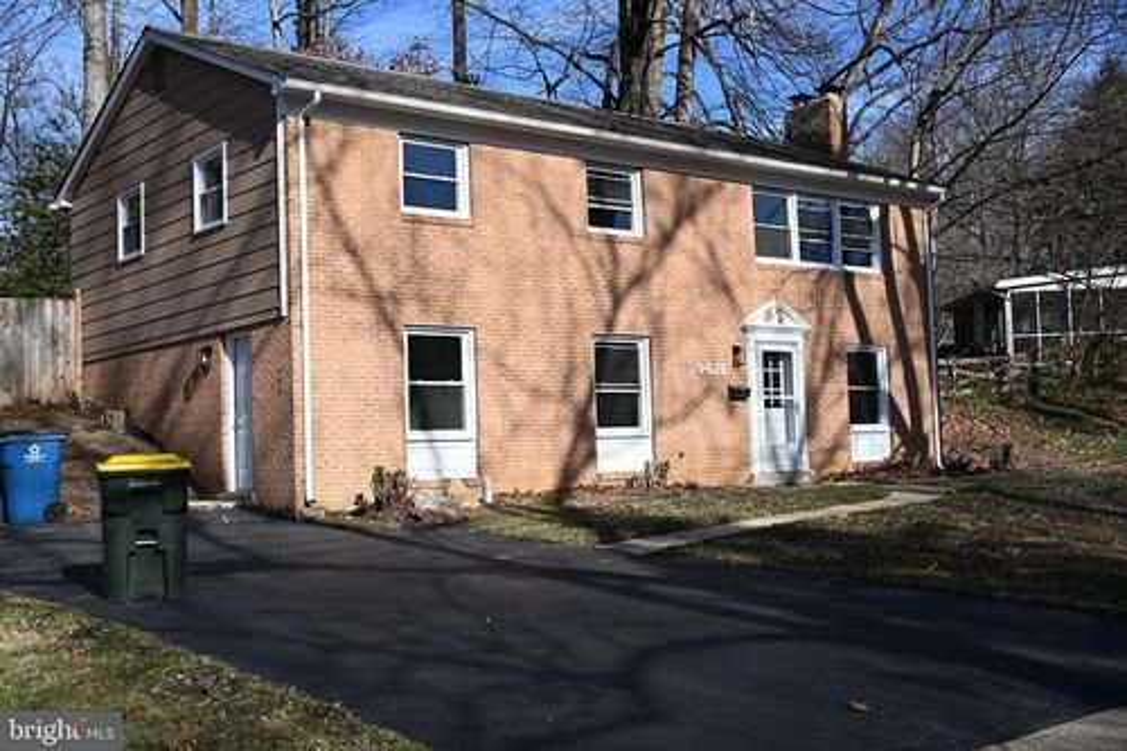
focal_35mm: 41
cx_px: 564
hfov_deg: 47.4
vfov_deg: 32.6
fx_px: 1283
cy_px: 376
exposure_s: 1/400
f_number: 7.1
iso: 100
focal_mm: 41
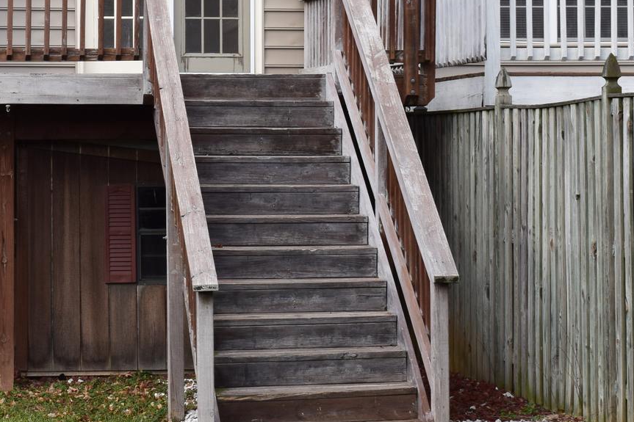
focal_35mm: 121
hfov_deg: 16.8
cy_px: -12
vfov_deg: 11.2
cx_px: 116
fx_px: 2130
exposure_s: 1/160
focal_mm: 34
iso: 400
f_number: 9
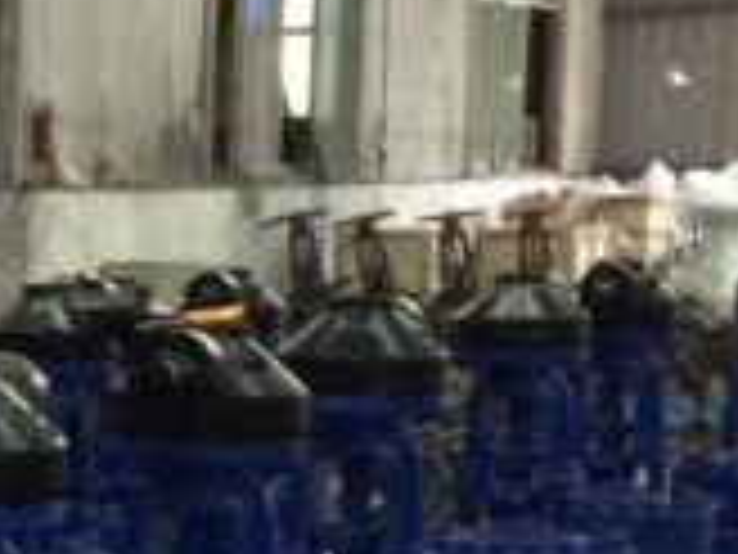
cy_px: 559
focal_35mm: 146
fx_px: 3113
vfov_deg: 10.1
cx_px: -801
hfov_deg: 11.9
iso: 320
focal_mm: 4.12
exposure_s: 1/15
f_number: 2.2
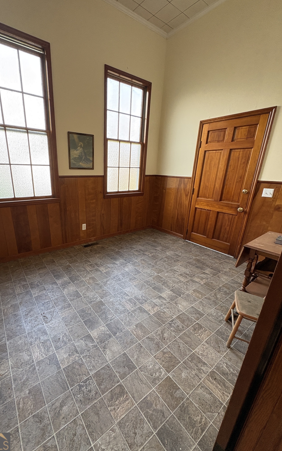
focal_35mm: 15
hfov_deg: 74.0
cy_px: 227
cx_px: 113
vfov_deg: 101.5
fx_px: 184
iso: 250
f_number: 2.2
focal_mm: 2.22
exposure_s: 1/98
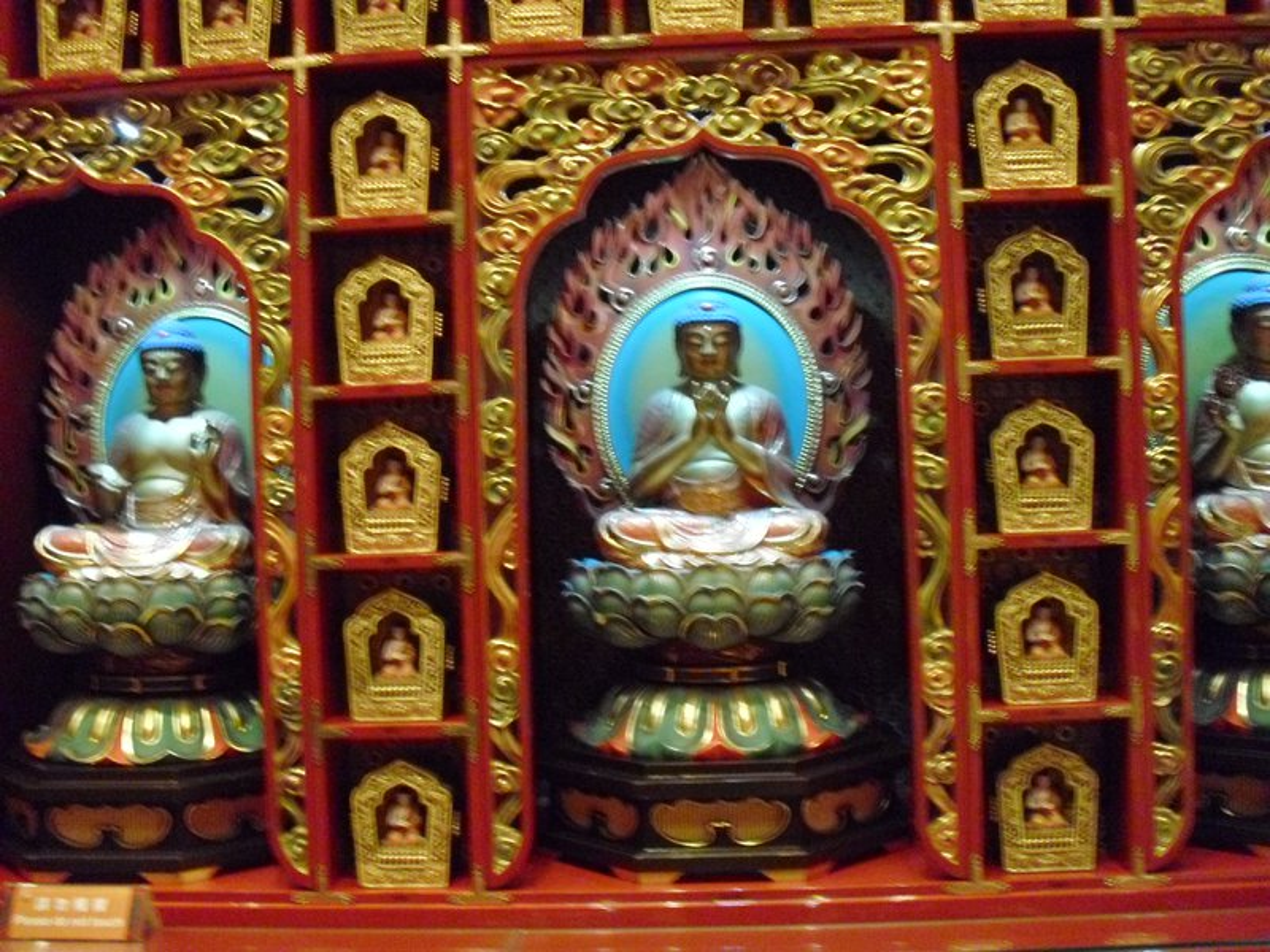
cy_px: 476
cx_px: 635
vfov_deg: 37.7
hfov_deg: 49.0
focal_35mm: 38
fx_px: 1394
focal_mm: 6.2
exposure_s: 1/10
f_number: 2.8
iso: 800
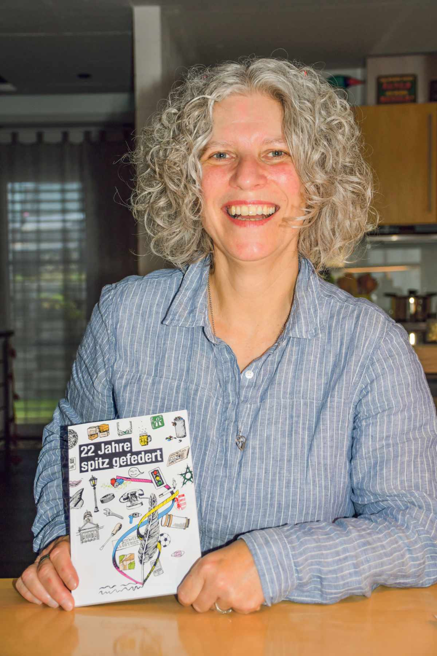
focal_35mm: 48
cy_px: 328
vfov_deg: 41.1
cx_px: 218
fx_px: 874
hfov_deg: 28.1
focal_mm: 32
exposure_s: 1/60
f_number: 4
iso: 400
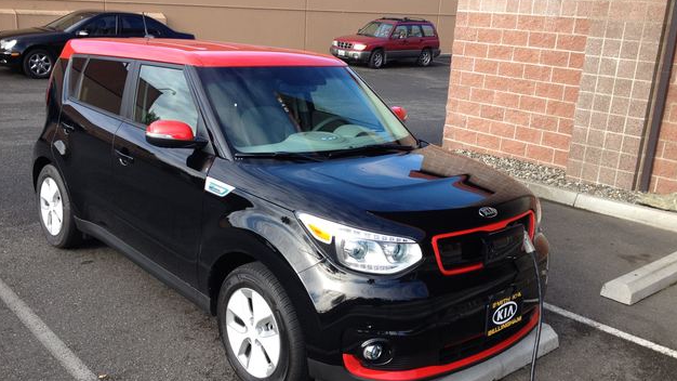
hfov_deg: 51.6
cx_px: 341
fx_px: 700
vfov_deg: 30.4
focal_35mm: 39
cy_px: 193
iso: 50
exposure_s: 1/378
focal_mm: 4.28
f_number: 2.4
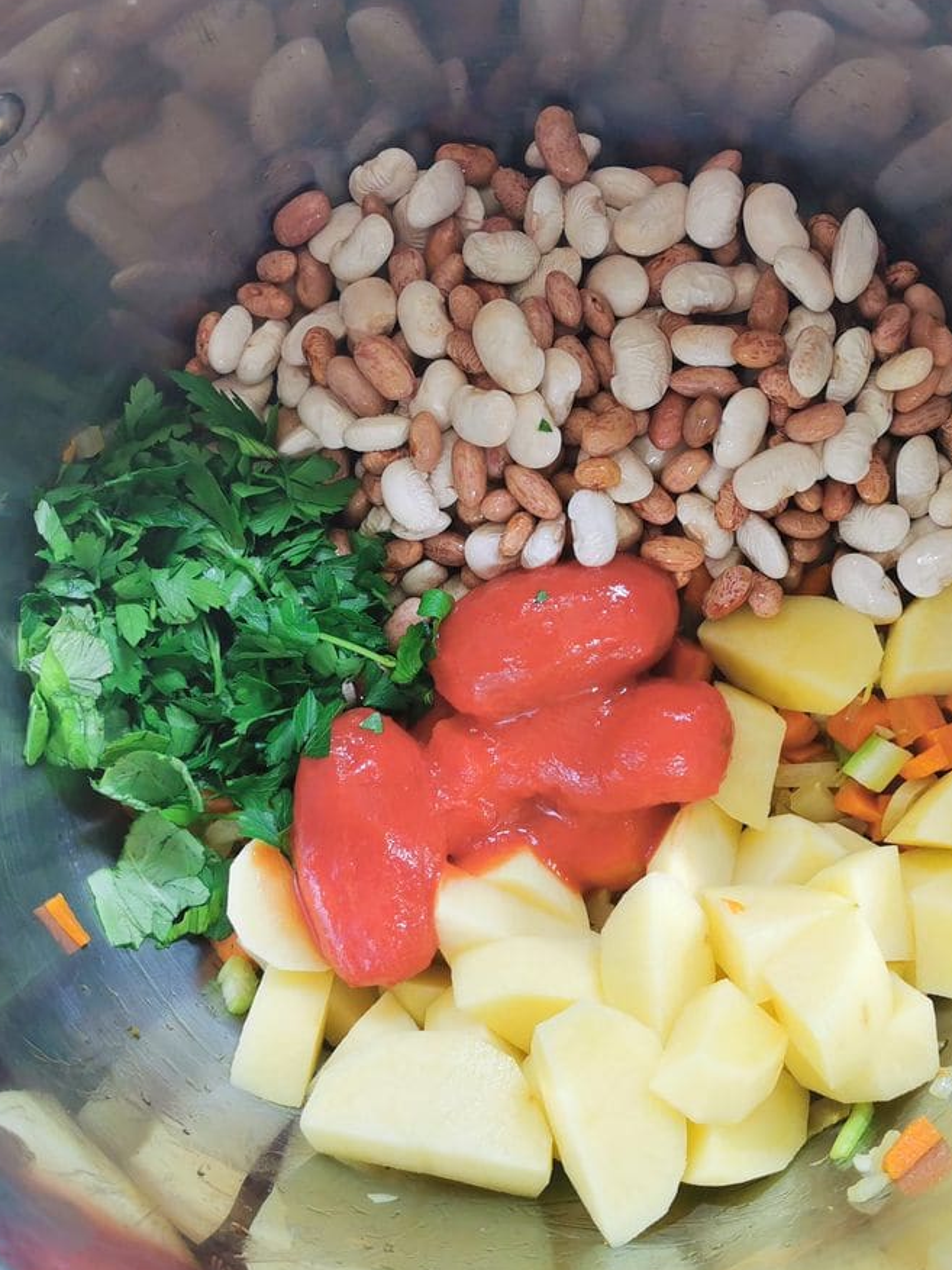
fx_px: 1357
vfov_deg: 50.1
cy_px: 639
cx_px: 522
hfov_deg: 38.6
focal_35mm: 37
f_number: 1.6
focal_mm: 5.56
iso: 50
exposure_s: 1/103
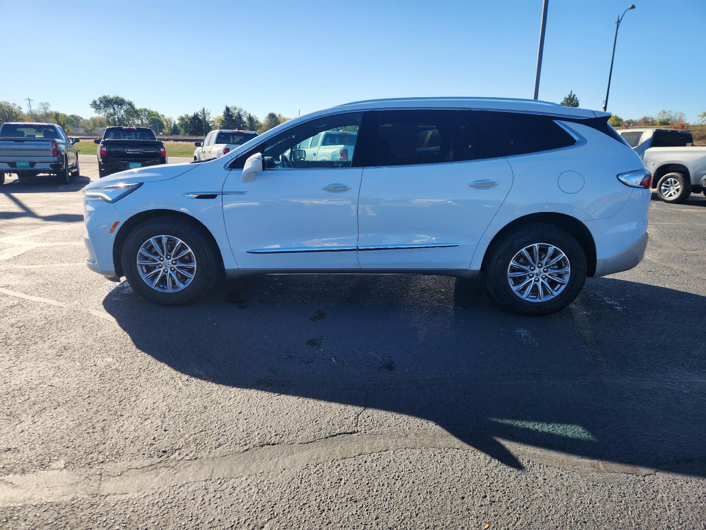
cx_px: 353
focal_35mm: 23
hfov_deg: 73.9
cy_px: 265
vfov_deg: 58.9
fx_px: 469
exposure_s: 1/1242
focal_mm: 5.4
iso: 20
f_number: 1.8
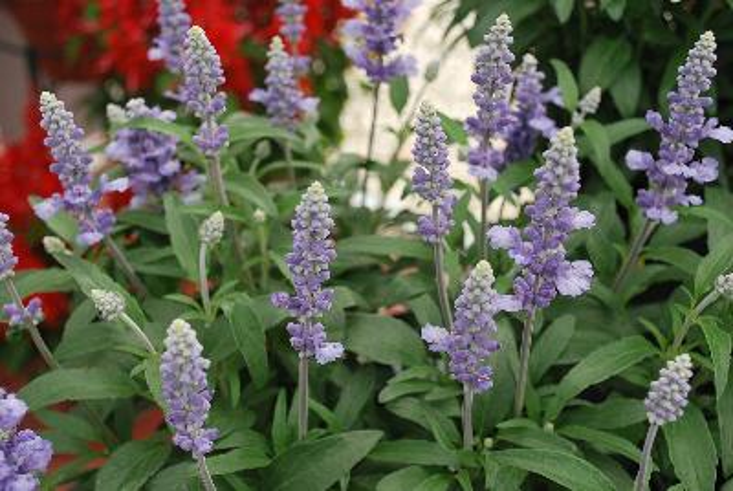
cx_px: 366
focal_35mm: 48
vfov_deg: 28.2
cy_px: 246
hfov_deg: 41.1
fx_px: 979
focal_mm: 32
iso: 200
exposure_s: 1/100
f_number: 5
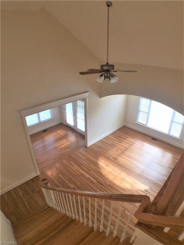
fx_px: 206
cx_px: 92
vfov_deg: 61.7
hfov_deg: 48.2
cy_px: 122
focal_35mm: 29
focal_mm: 4.15
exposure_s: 1/71
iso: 32
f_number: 2.2
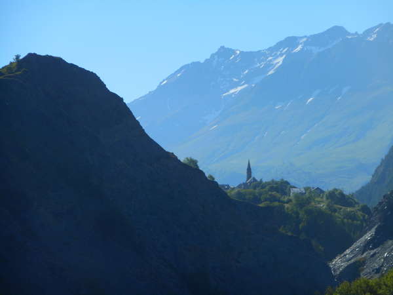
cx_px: 196
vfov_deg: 11.1
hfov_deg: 14.7
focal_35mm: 134
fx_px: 1521
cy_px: 148
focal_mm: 23.9
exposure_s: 1/500
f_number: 6.1
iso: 80
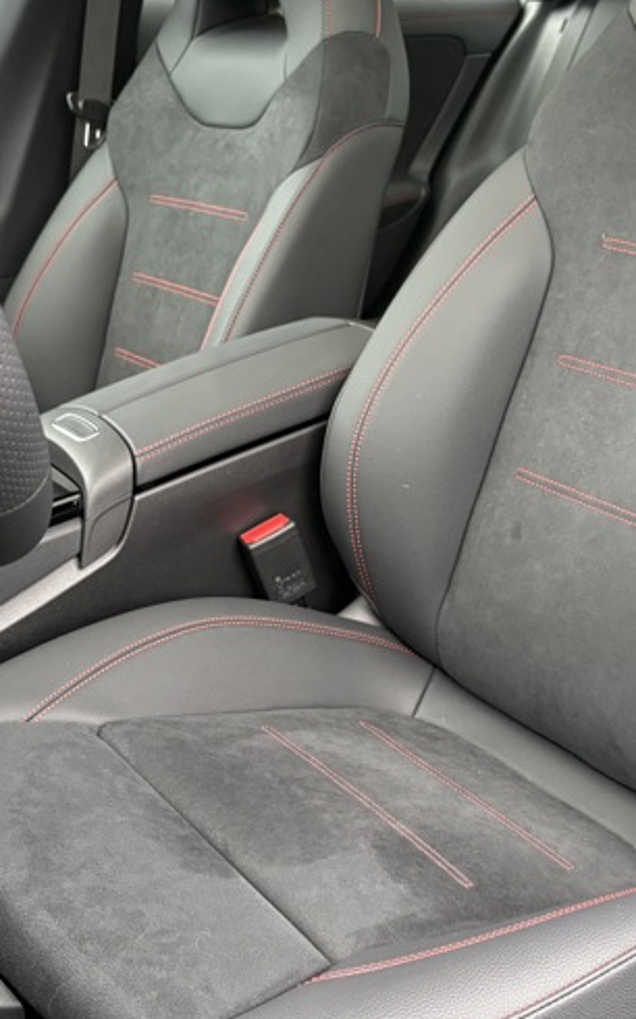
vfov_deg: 44.2
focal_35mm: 45
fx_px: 1249
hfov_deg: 28.6
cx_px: 281
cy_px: 435
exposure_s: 1/100
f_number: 1.6
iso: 250
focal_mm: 5.96
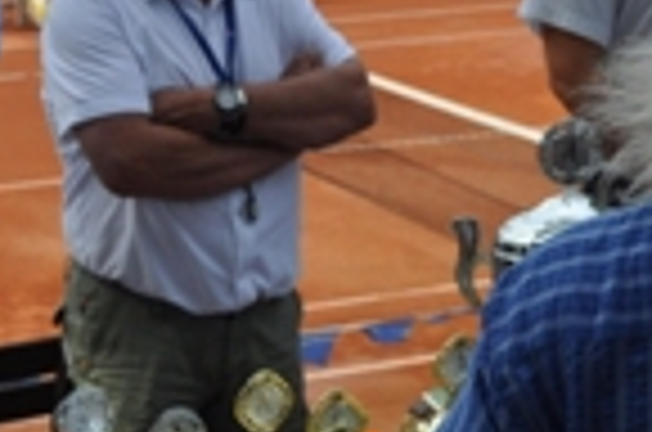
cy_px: 220
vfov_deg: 8.6
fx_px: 2855
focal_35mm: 158
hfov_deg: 12.9
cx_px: 576
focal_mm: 34
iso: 400
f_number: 6.3
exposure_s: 1/1600
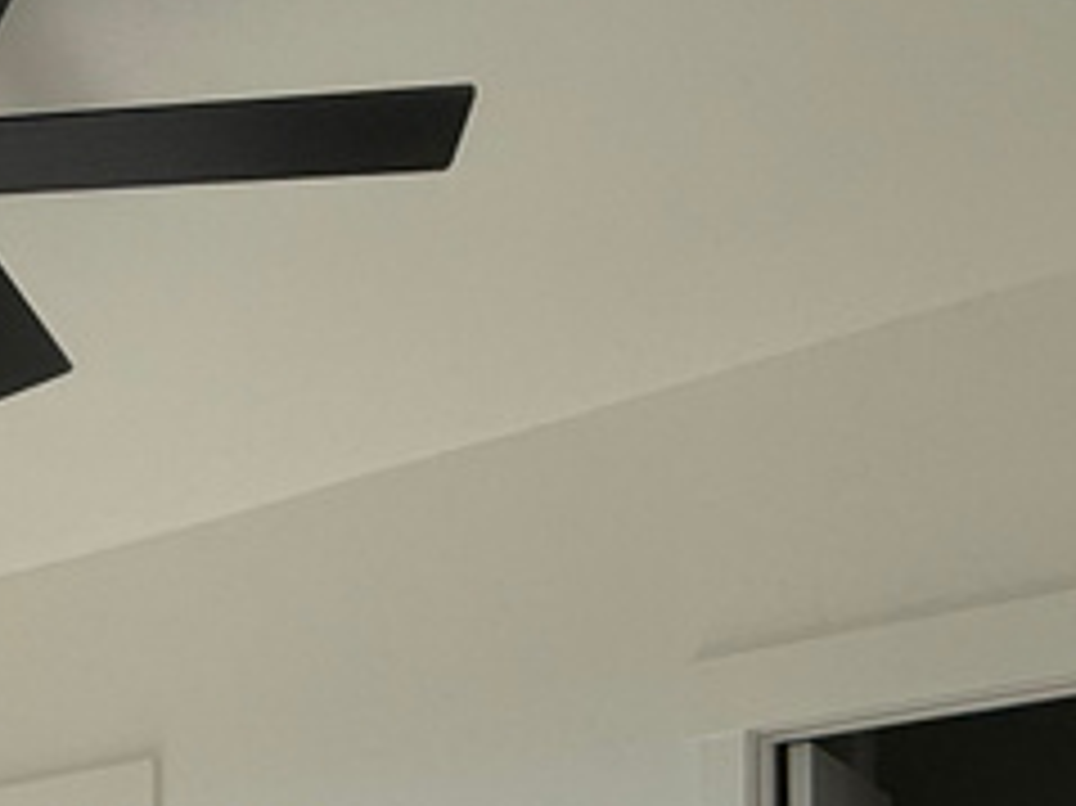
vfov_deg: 21.1
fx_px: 1864
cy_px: 1162
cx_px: -324
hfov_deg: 27.0
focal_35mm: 60
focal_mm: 2.22
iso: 64
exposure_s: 1/751
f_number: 2.2
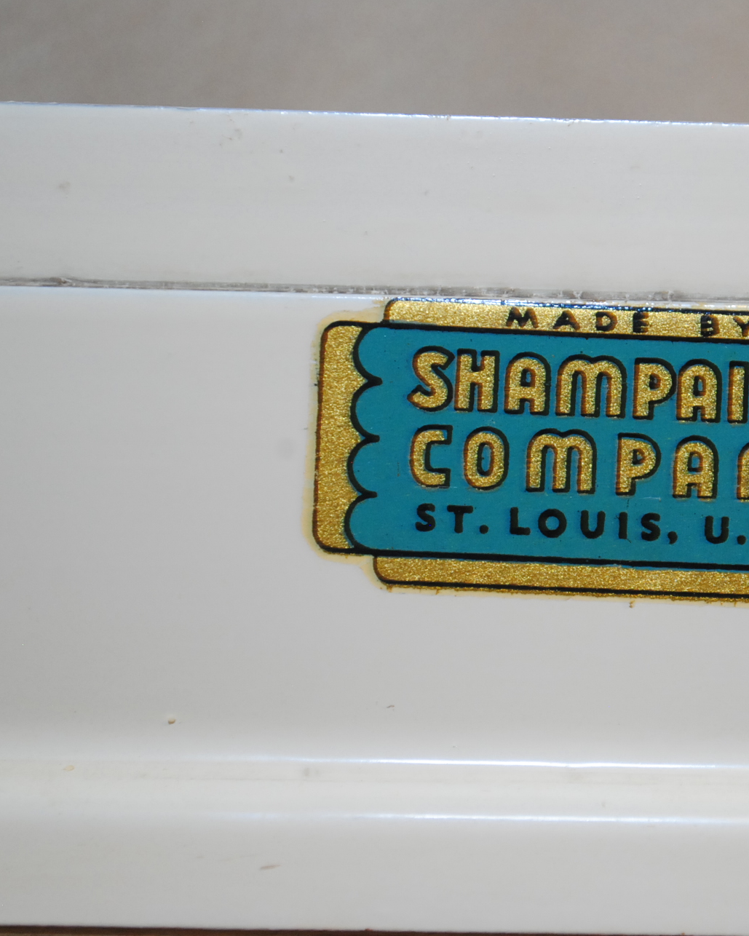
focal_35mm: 117
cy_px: 466
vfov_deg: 16.5
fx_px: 3234
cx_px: 645
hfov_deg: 13.1
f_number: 5.6
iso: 800
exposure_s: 1/25
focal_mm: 55
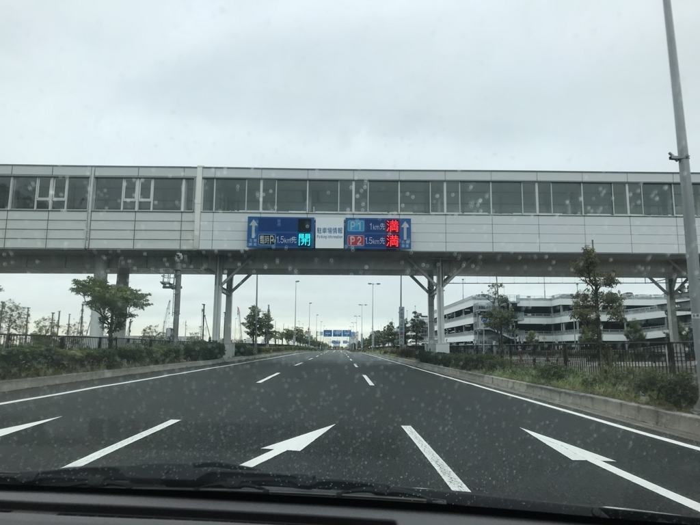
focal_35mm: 28
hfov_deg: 63.4
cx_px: 350
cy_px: 262
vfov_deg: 49.7
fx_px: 566
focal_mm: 3.99
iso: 20
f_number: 1.8
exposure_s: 1/638
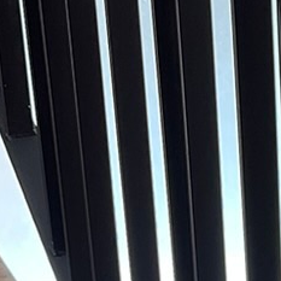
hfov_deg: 8.4
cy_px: 614
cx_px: 438
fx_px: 1855
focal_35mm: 202
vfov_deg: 8.1
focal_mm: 5.7
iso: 80
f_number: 1.5
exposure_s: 1/121
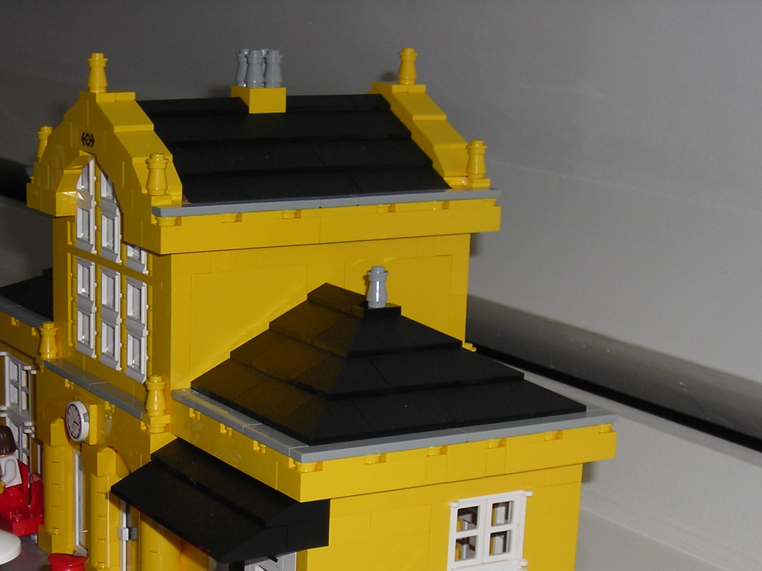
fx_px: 1893
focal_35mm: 86
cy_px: 522
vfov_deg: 16.9
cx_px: 218
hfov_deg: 22.6
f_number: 6.9
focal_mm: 7.8
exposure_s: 1/60.1
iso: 50
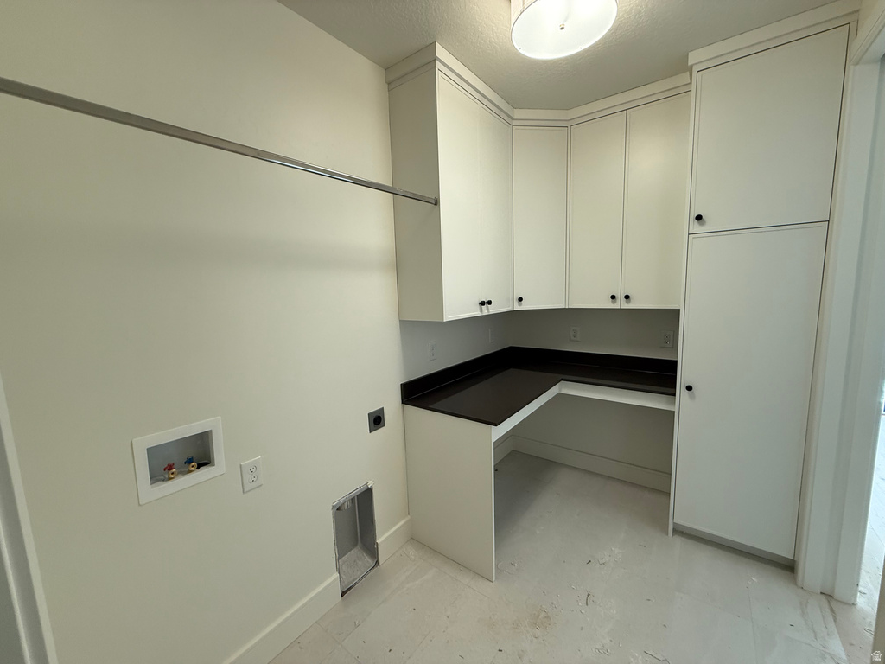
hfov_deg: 102.1
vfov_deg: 85.7
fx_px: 358
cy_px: 332
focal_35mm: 14
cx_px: 442
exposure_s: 1/120
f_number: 2.2
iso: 160
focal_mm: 2.22
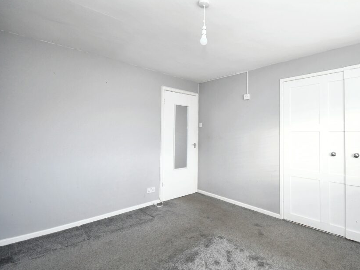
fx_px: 187
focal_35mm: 18
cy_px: 130
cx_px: 214
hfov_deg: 86.8
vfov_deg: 71.6
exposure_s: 1/15
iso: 560
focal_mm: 10
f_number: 4.5
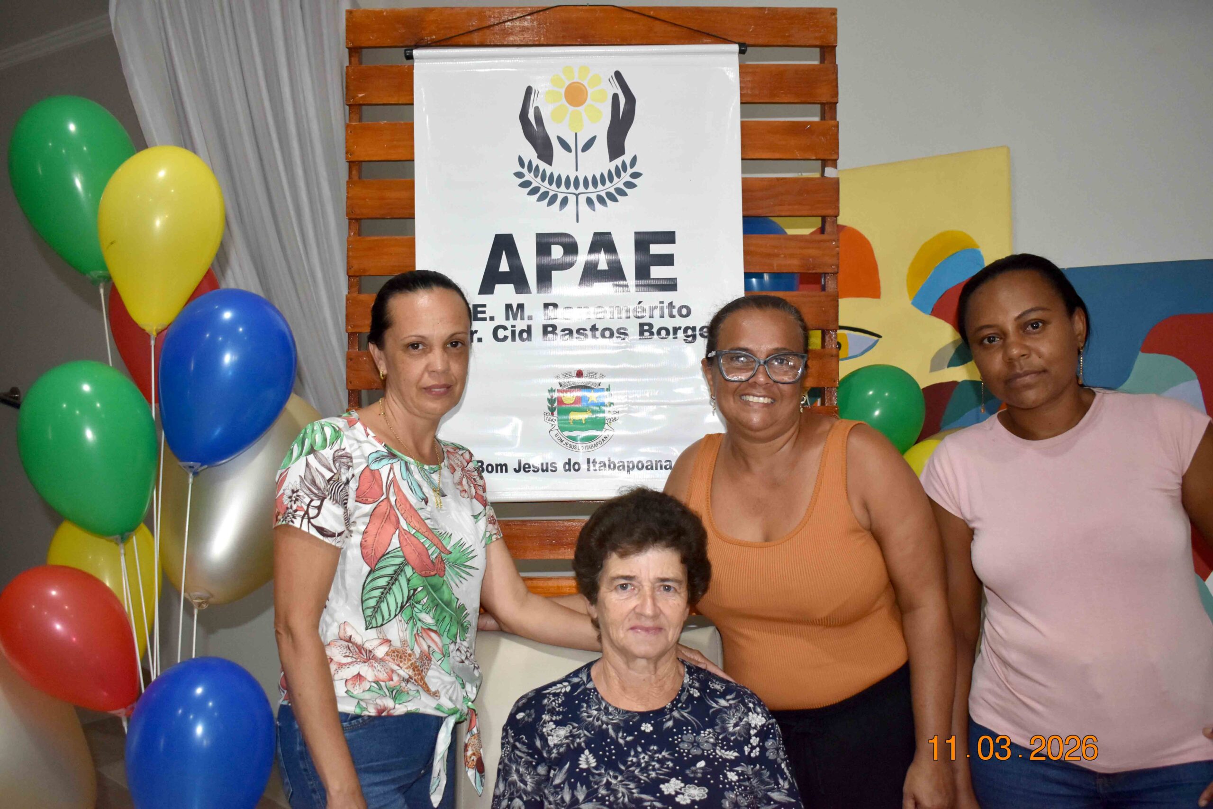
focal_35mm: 33
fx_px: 1112
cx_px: 606
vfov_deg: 40.0
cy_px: 404
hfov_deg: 57.2
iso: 1000
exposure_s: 1/125
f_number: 3.8
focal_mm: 22
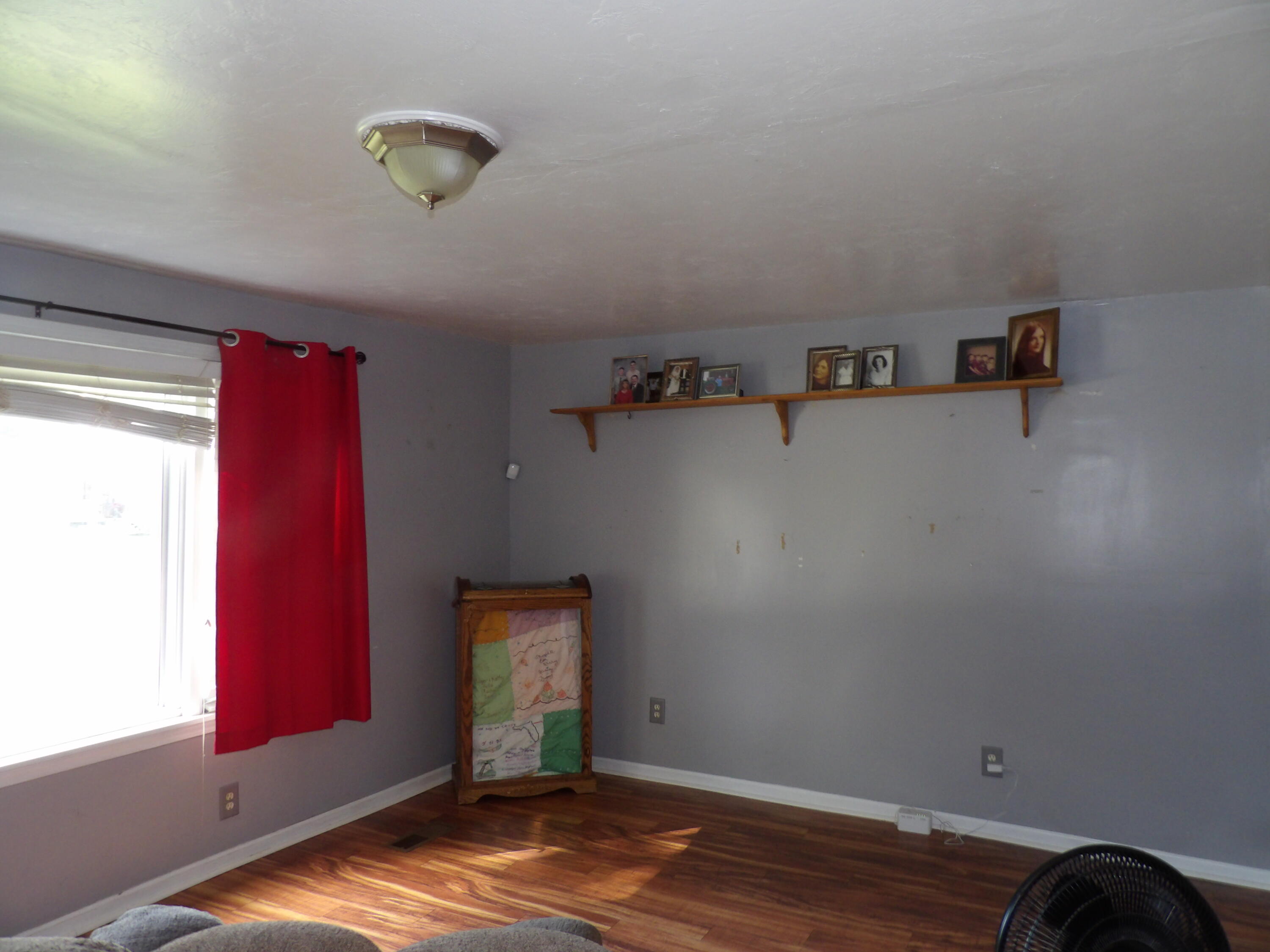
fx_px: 881
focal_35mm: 24
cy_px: 476
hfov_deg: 71.6
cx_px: 635
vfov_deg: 56.8
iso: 200
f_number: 3.2
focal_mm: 4.3
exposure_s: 1/33
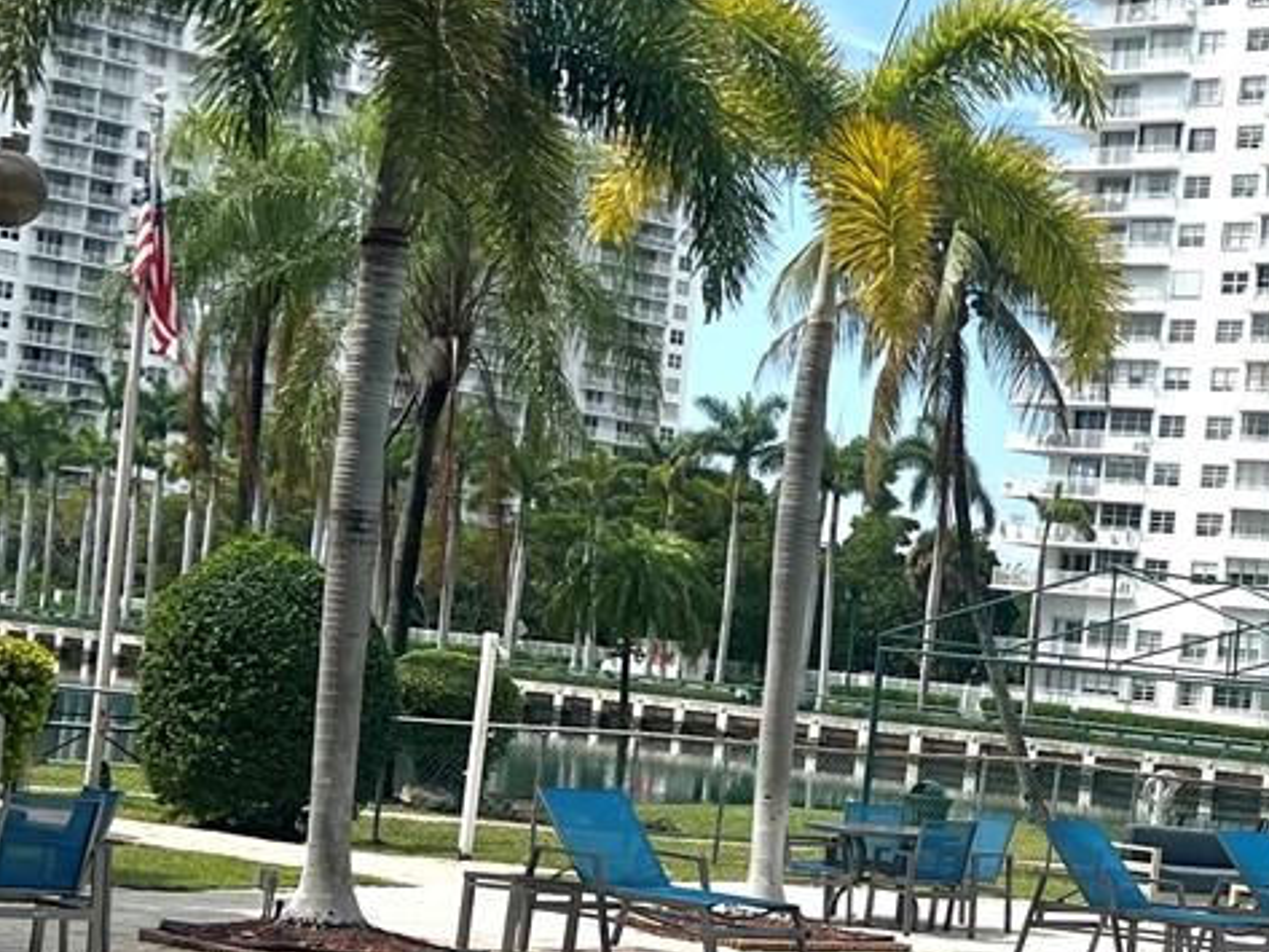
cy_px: 606
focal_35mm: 88
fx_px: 3227
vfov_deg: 16.8
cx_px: 1261
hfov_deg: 21.5
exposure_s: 1/6579
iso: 50
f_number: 1.5
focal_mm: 5.7
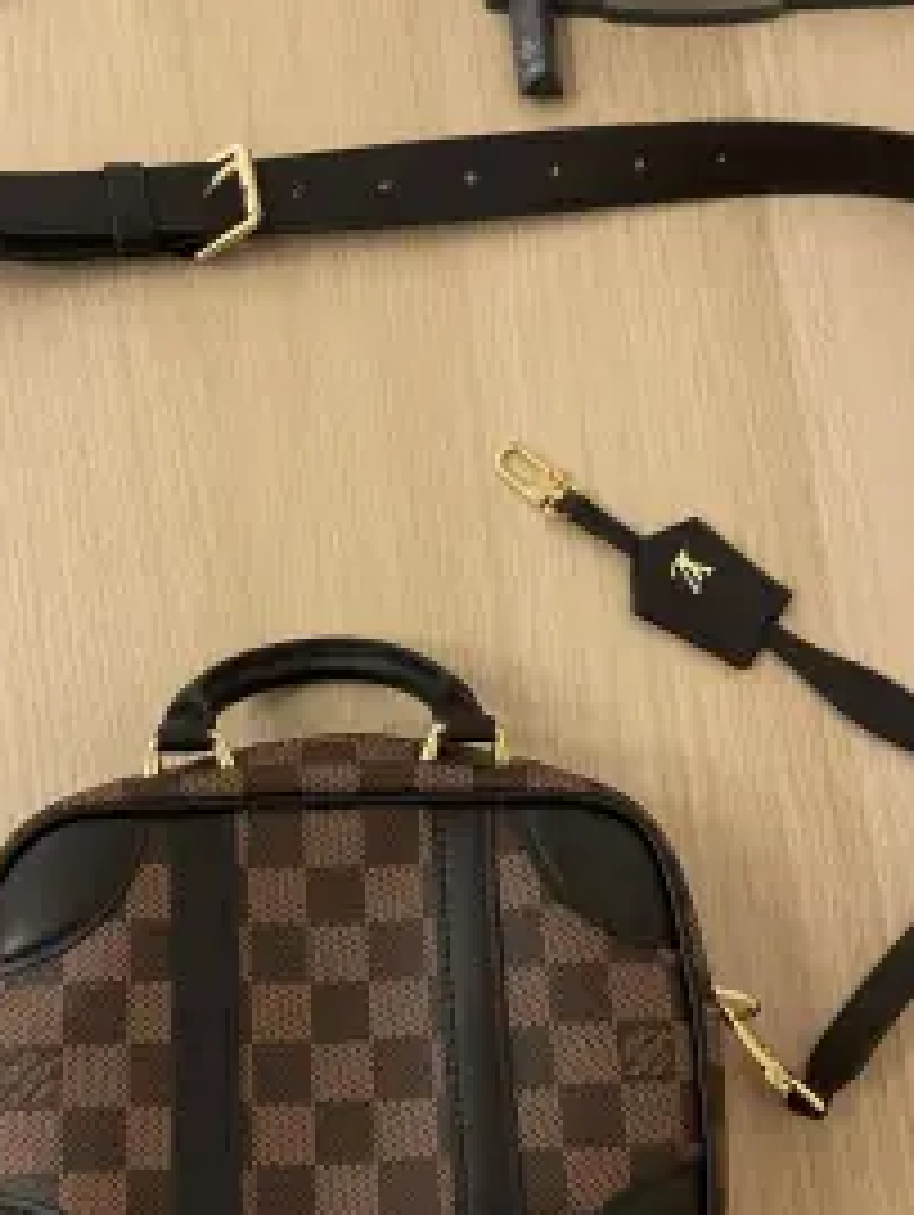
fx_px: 1301
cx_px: 392
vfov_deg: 48.7
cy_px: 864
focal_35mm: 37
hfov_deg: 38.6
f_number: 1.6
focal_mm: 5.1
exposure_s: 1/33
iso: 640
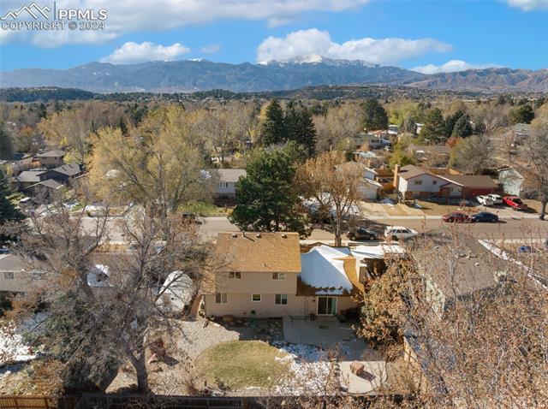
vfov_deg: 56.7
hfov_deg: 71.7
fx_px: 379
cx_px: 274
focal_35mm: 24
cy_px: 204
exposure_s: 1/50
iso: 100
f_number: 10
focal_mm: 12.29
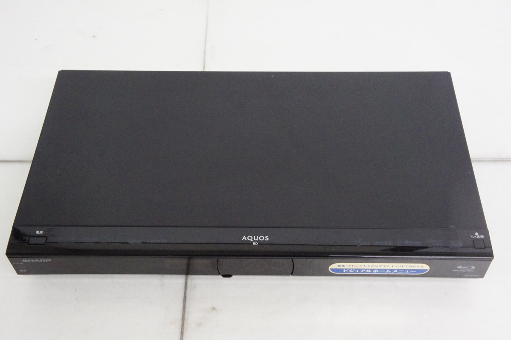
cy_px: 170
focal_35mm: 44
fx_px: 617
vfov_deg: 30.8
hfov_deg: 45.0
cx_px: 256
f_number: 10
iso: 6400
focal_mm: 29
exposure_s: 1/50
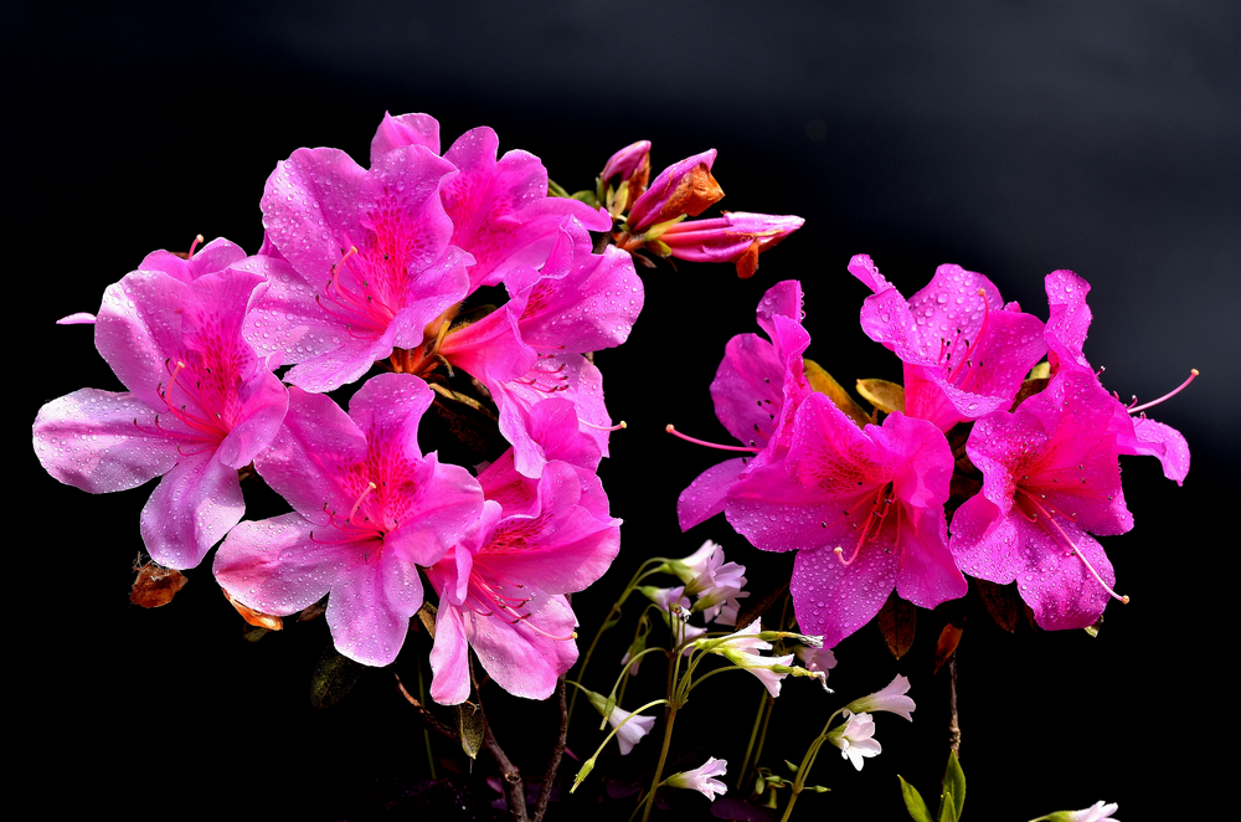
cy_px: 411
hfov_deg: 15.2
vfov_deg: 10.1
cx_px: 620
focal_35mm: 135
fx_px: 4643
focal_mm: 90
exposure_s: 1/160
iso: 100
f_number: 9
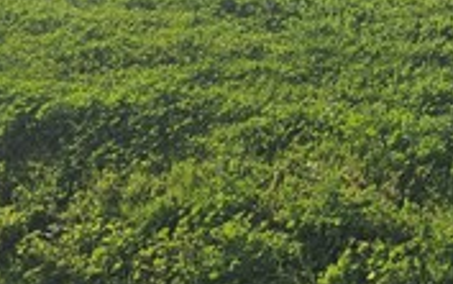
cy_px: -146
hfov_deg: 21.0
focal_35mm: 88
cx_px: 619
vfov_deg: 13.9
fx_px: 1087
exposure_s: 1/2140
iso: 12
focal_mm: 6.3
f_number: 1.7
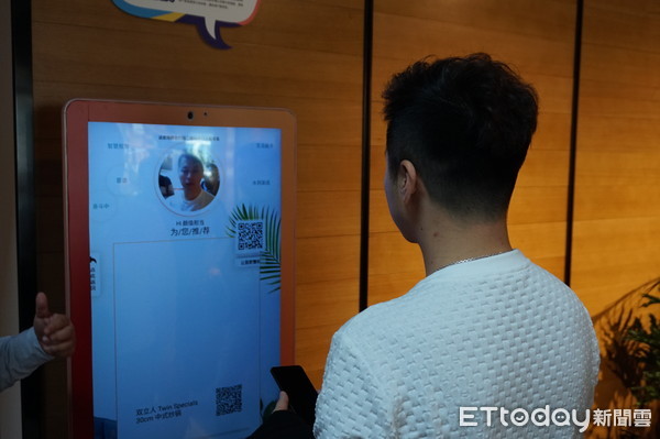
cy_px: 220
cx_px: 330
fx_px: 714
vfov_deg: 34.2
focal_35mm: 39
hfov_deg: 49.6
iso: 800
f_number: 4.5
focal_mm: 26
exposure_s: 1/160
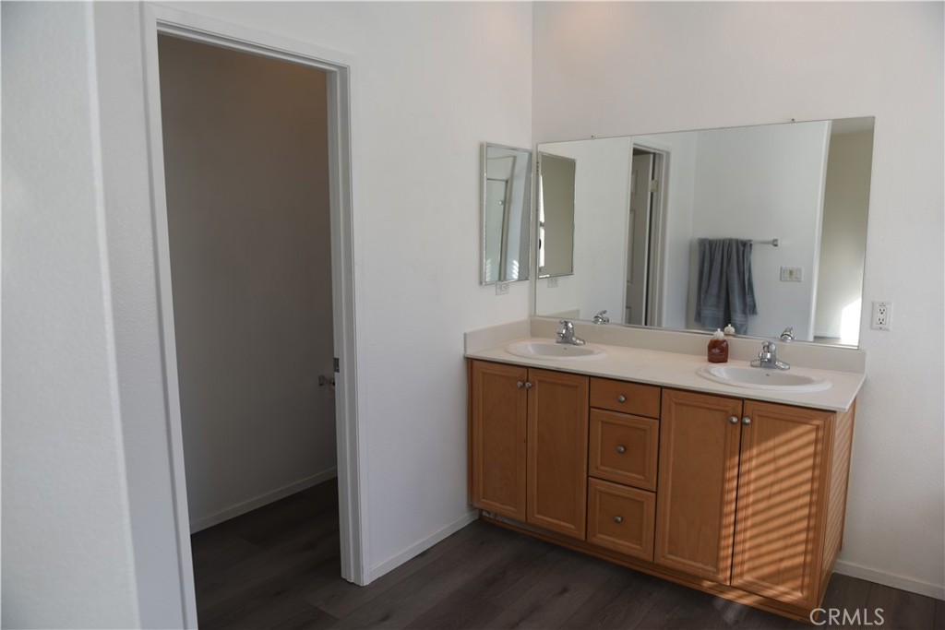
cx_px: 472
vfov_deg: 53.1
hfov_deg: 73.7
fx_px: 630
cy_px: 315
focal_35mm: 24
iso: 100
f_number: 4.5
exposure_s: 1/80
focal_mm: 24
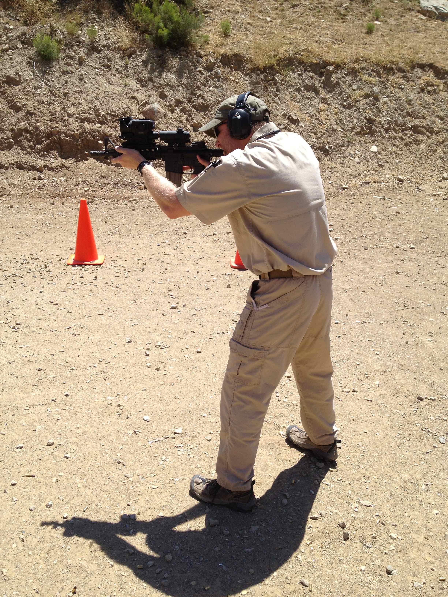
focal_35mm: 35
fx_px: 604
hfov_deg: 40.7
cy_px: 298
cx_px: 224
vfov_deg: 52.6
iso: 64
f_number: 2.4
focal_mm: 4.28
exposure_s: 1/1416
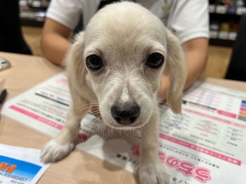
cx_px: 130
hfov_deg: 58.3
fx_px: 220
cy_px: 94
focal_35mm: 31
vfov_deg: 45.4
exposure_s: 1/120
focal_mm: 5.1
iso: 40
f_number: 1.6
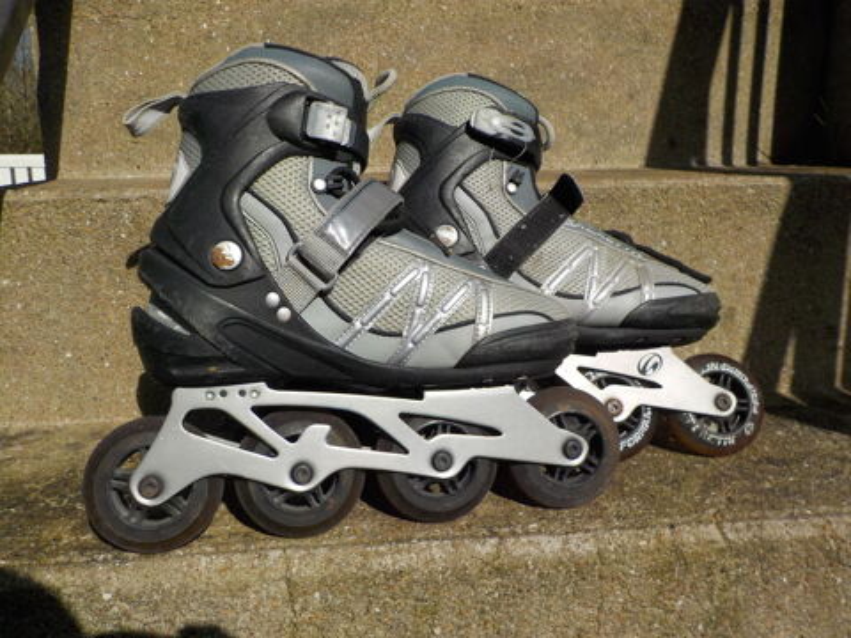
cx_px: 426
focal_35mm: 30
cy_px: 319
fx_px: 738
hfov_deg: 60.0
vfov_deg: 46.8
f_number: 6.6
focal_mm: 4.1
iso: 125
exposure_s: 1/640
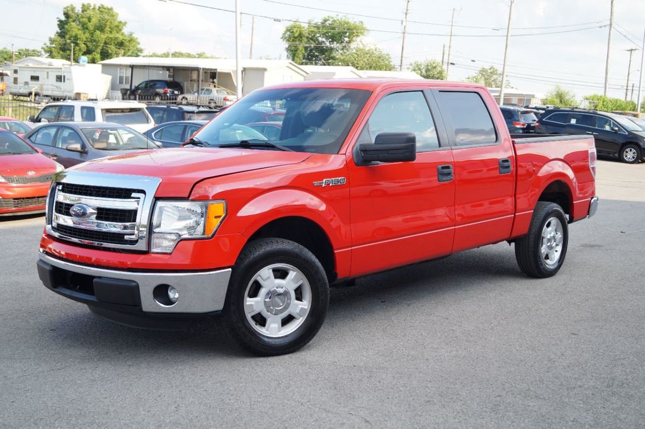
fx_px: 752
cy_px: 214
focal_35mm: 42
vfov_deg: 31.9
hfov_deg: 46.4
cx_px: 322
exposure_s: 1/160
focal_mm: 28
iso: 100
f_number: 5.6
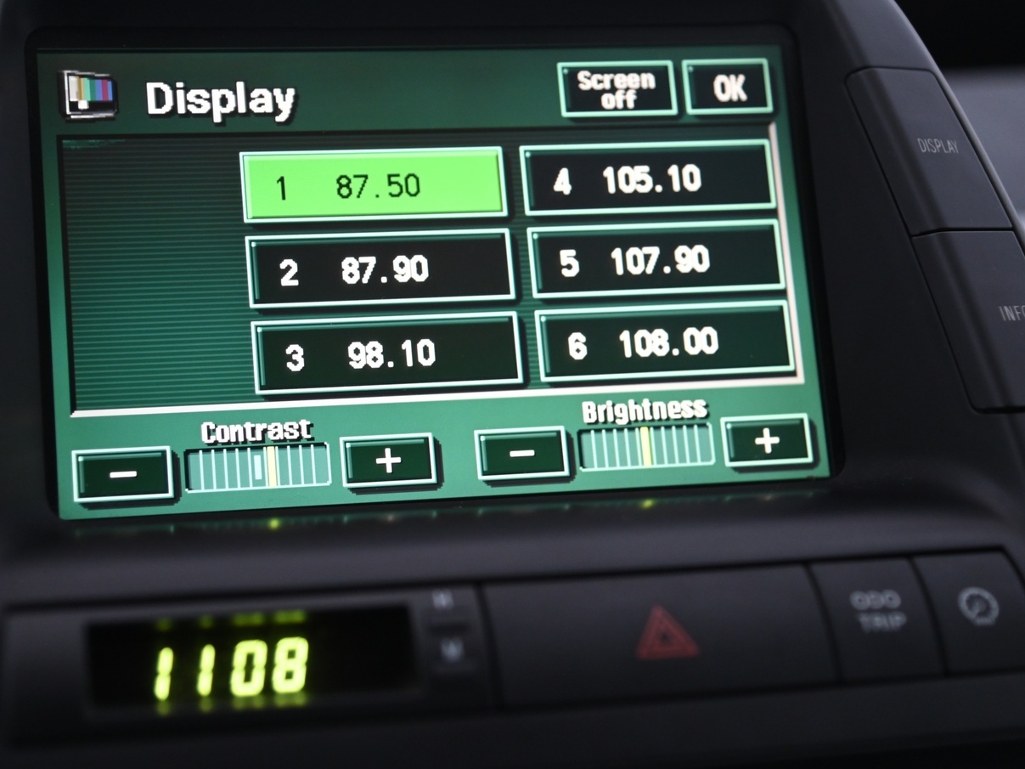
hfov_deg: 26.0
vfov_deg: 19.6
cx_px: 457
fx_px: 2221
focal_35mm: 75
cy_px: 400
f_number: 4
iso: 2000
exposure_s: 1/40
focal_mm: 58
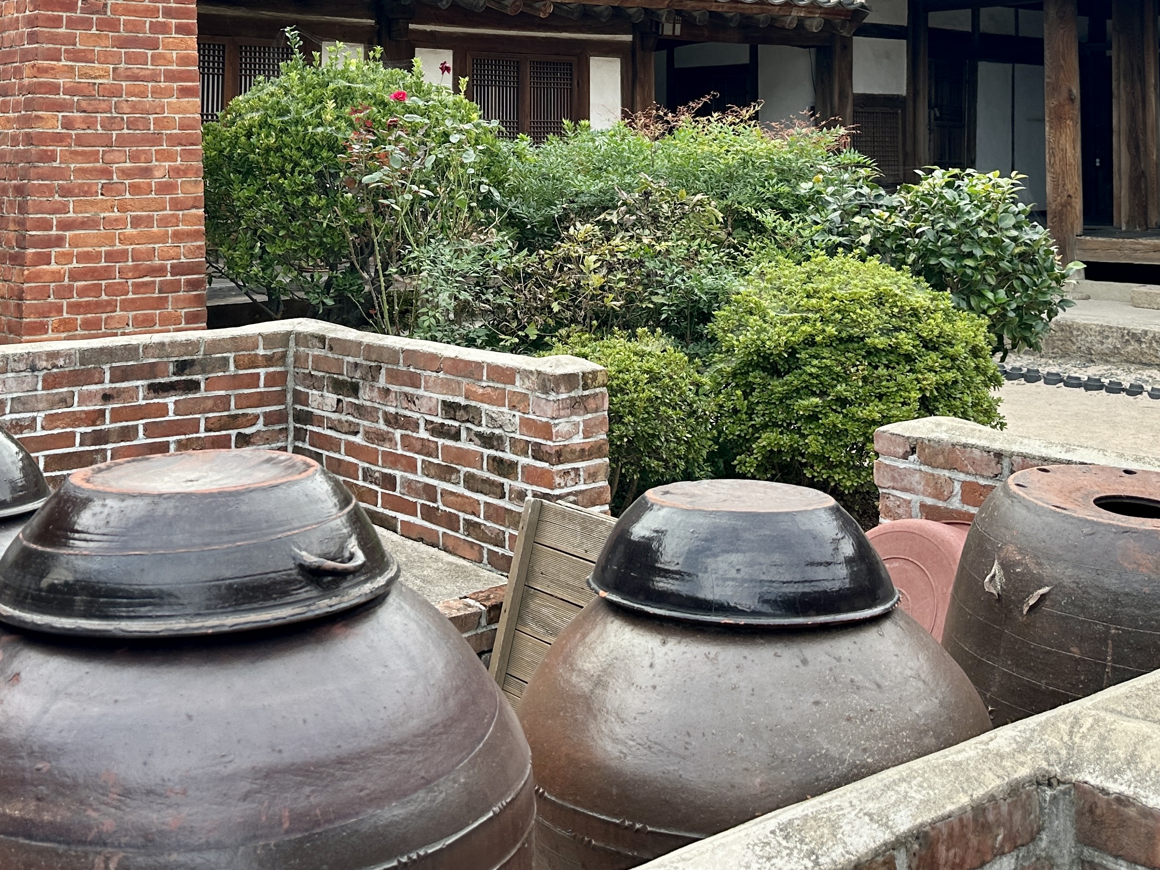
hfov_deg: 41.9
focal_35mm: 45
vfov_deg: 30.6
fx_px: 1508
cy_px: 64
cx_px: 487
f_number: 1.78
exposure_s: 1/441
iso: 80
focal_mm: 6.86
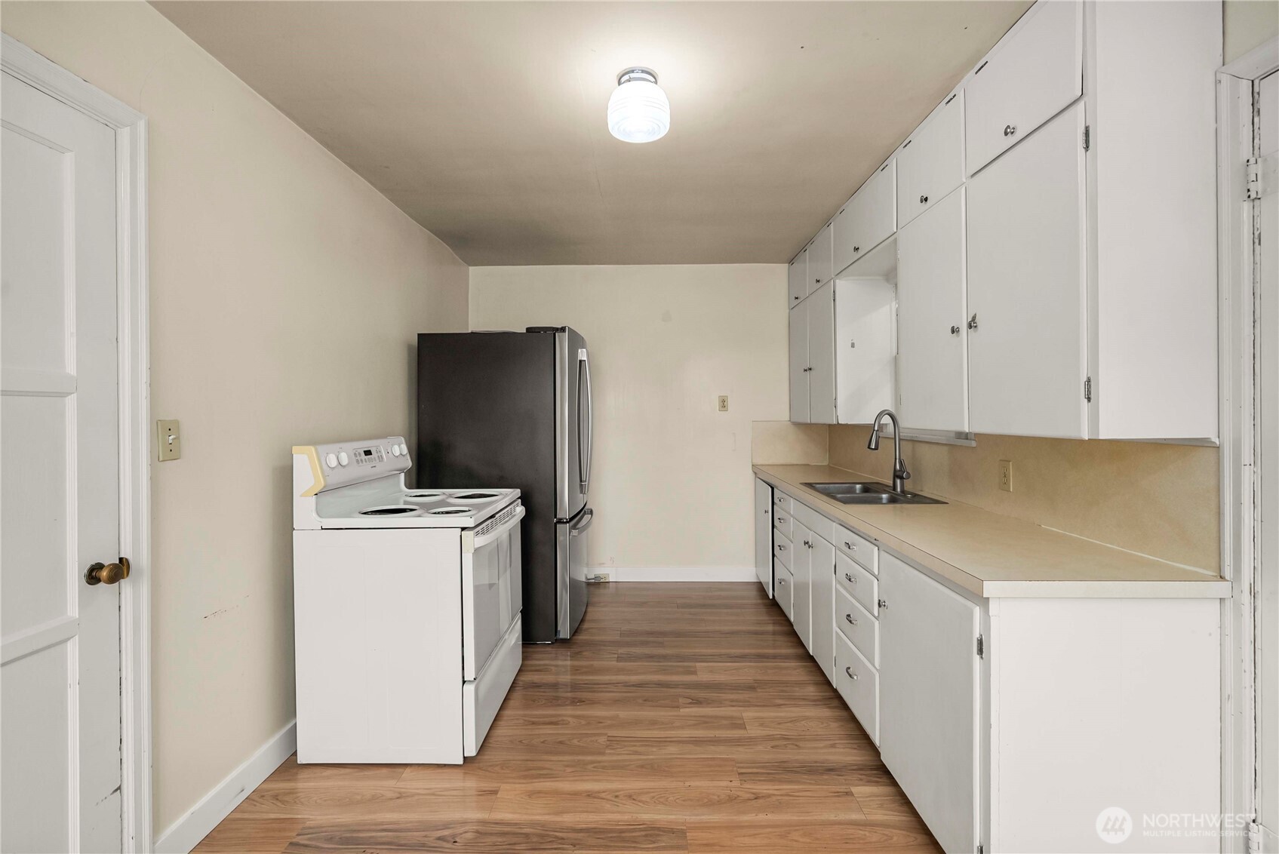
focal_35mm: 14
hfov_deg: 104.2
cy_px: 427
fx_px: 498
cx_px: 640
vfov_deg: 81.3
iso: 200
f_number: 7.1
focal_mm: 14
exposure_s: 1/60
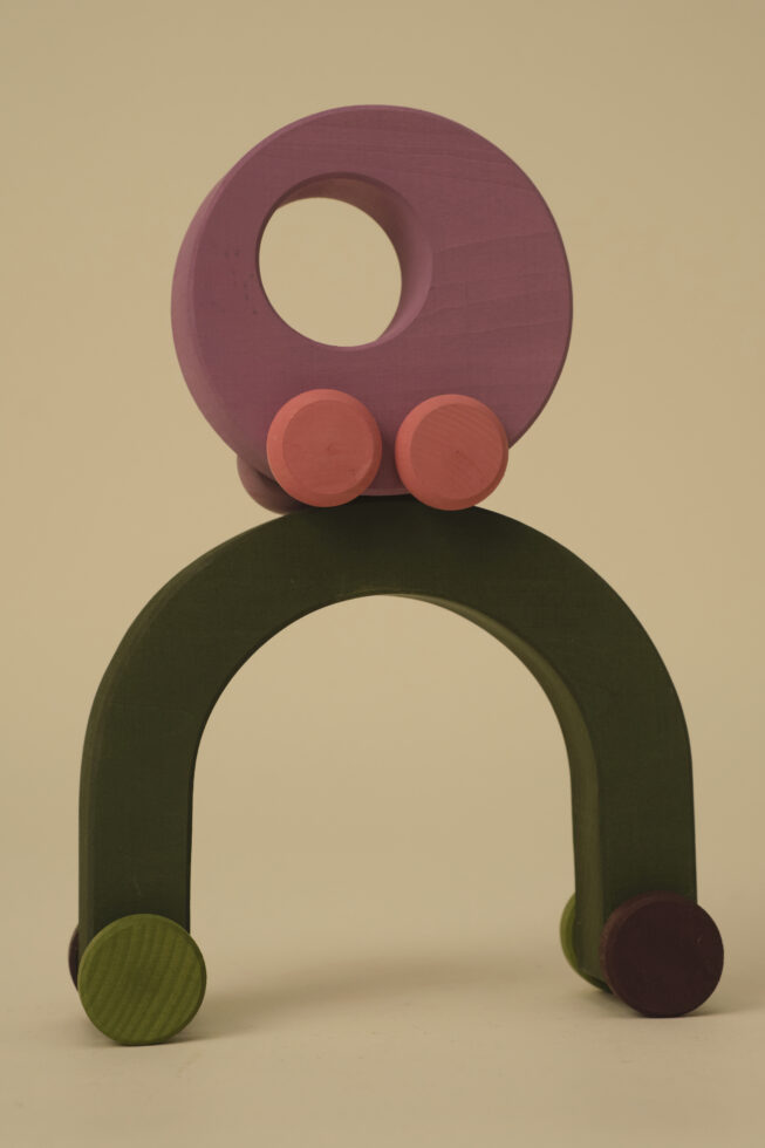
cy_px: 574
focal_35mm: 84
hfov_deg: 16.3
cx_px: 382
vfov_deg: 24.2
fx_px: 2678
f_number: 5.6
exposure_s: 1/250
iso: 800
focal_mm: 56
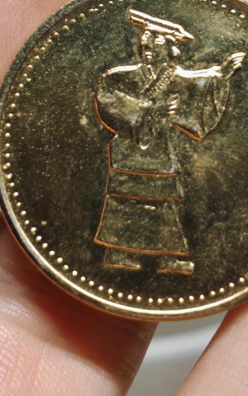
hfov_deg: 7.0
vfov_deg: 11.1
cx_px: 172
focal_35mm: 188
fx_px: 2032
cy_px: 165
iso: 65
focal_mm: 7.62
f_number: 1.6
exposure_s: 1/100
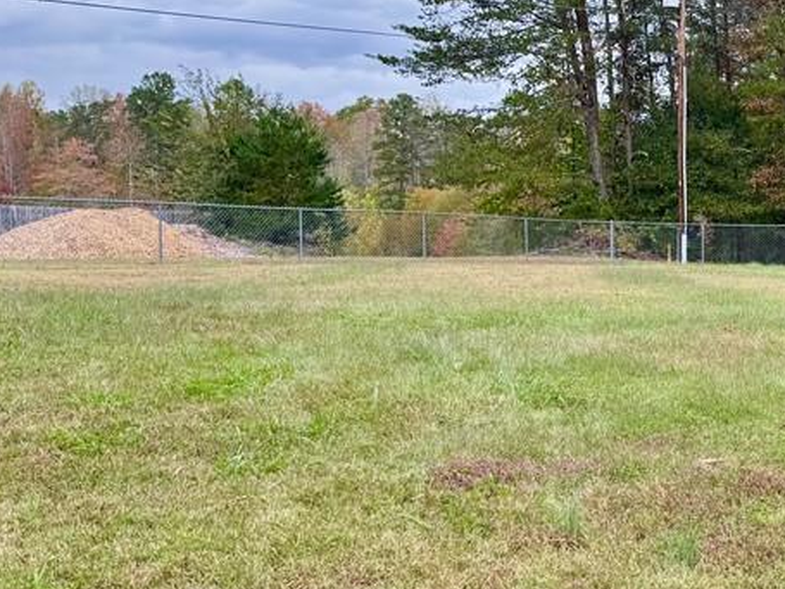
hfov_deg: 31.8
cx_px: 849
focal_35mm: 54
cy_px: 247
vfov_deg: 27.0
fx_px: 1224
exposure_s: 1/658
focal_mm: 6.76
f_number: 1.78
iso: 80
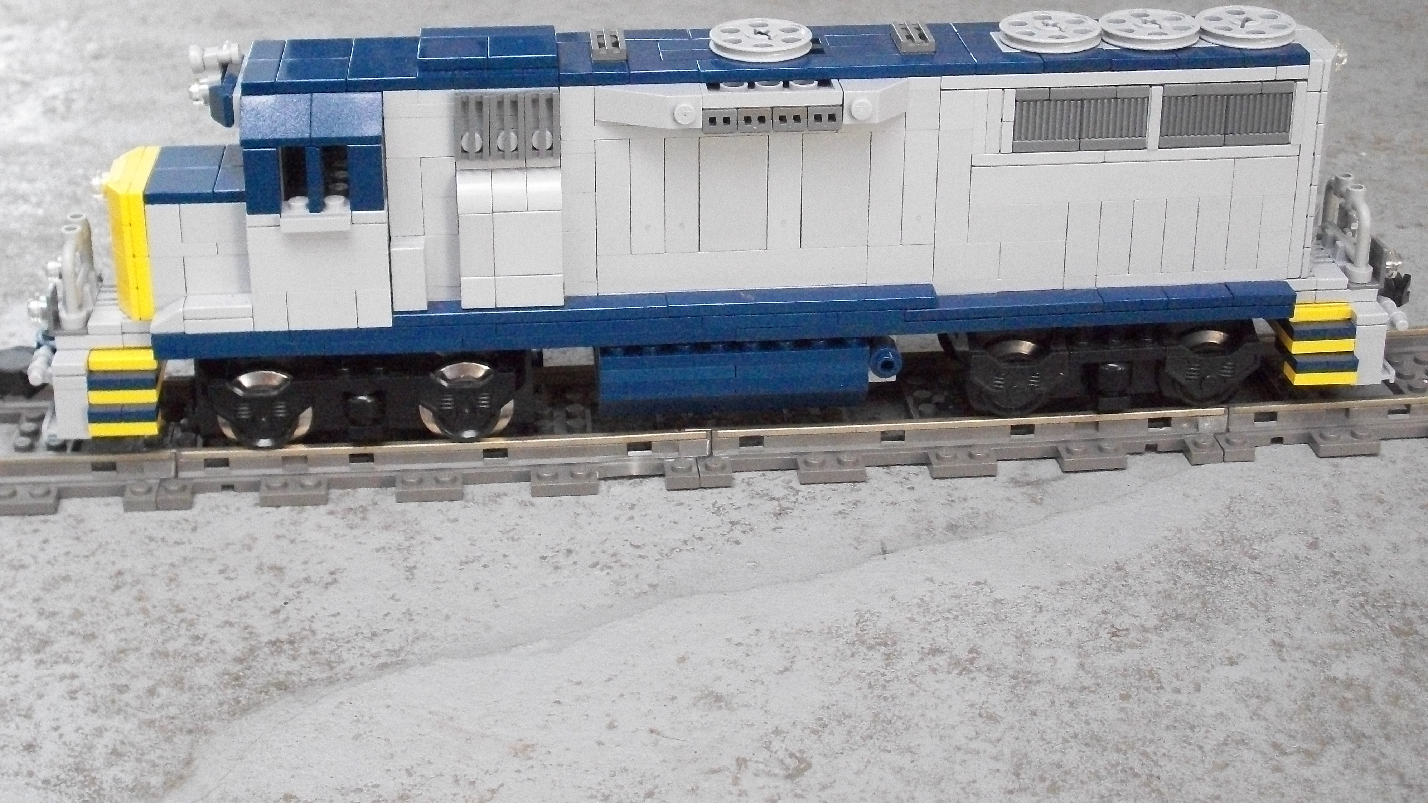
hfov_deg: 35.4
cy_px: 294
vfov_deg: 20.3
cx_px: 714
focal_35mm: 59
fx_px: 2234
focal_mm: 9.7
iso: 640
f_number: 4
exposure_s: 1/125
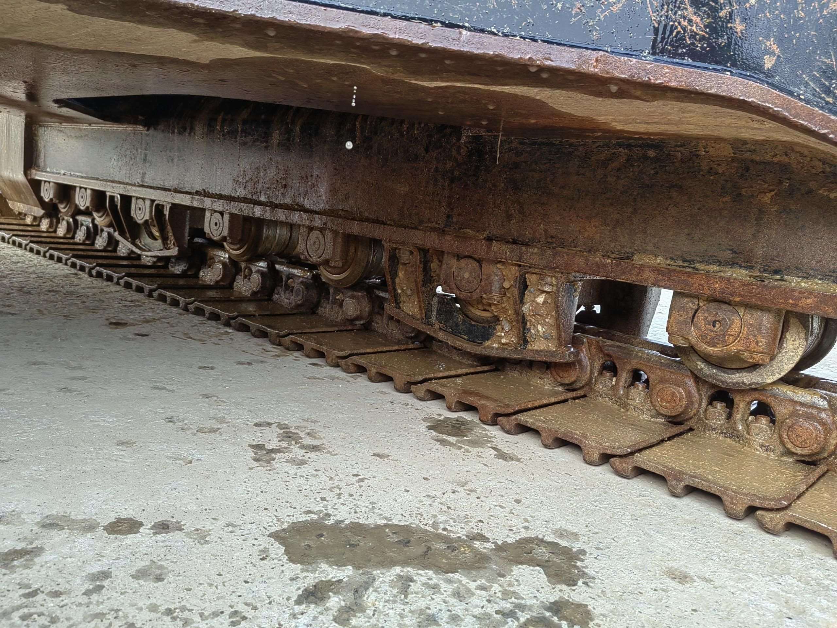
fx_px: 653
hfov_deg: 65.3
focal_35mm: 27
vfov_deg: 51.4
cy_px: 314
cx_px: 418
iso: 125
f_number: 1.9
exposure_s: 1/909
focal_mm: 5.52
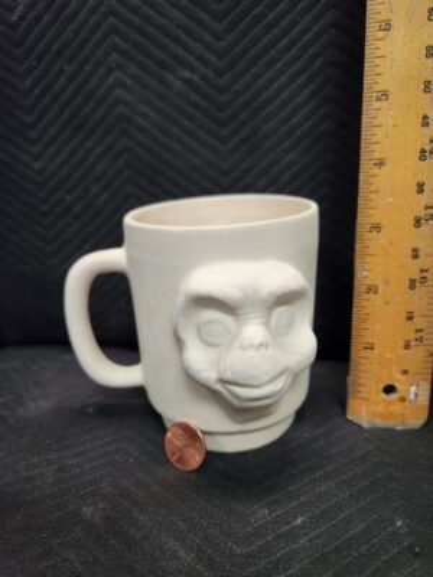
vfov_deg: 73.9
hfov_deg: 58.9
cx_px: 216
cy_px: 288
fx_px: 384
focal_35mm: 23
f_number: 1.8
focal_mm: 5.4
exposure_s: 1/120
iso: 200
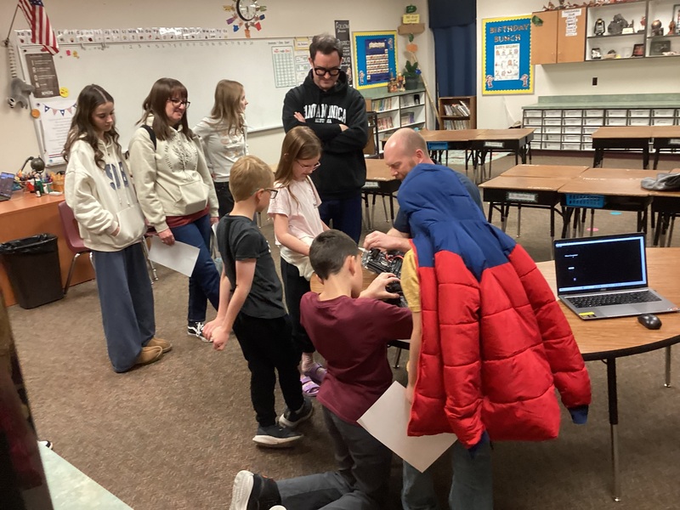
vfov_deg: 45.4
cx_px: 340
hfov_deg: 58.4
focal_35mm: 31
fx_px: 609
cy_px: 255
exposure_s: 1/60
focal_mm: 3.3
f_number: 2.4
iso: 320
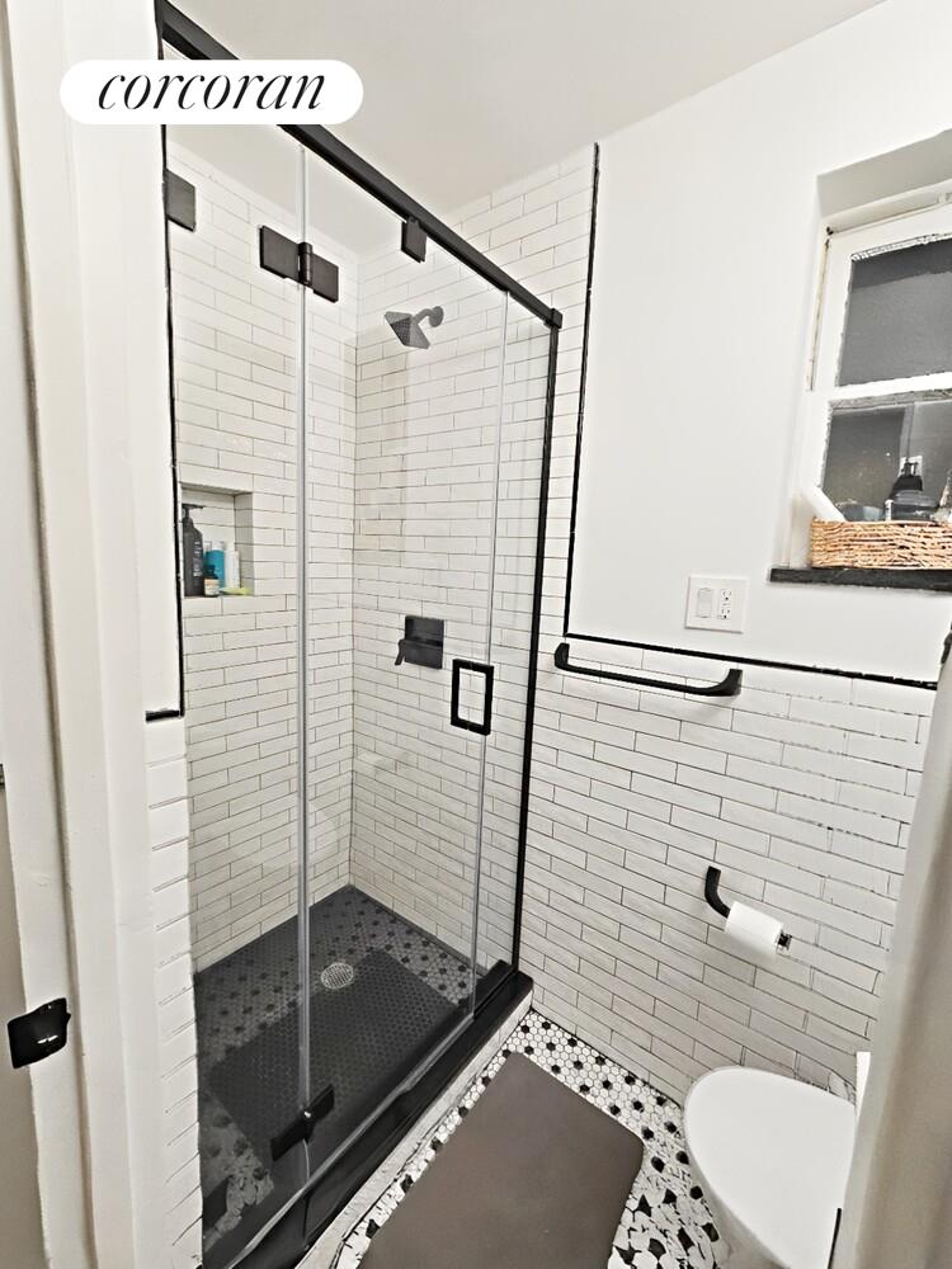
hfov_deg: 89.9
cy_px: 634
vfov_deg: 106.2
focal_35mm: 13
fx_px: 477
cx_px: 476
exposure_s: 1/60
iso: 100
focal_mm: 2.2
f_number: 2.2
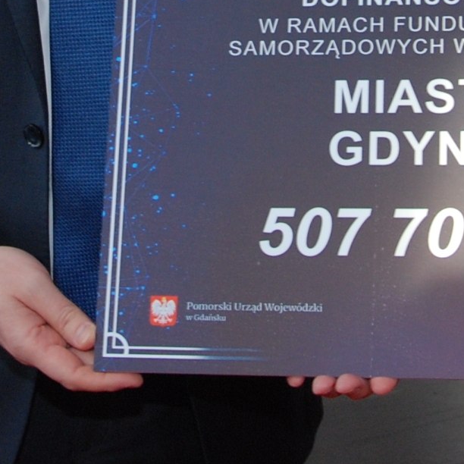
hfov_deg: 12.0
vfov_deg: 11.7
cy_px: -157
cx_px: 176
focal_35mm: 145
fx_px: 2199
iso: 400
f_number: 5.6
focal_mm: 24
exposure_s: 1/60
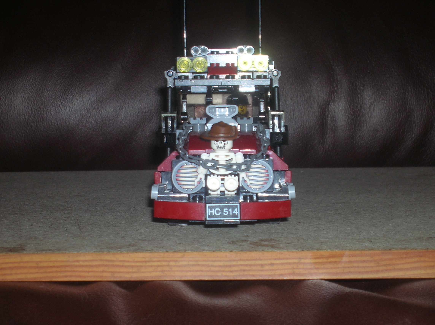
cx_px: 218
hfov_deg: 22.8
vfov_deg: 17.1
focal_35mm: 86
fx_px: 1080
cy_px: 162
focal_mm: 14.3
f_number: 4.4
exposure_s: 1/60.1
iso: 50
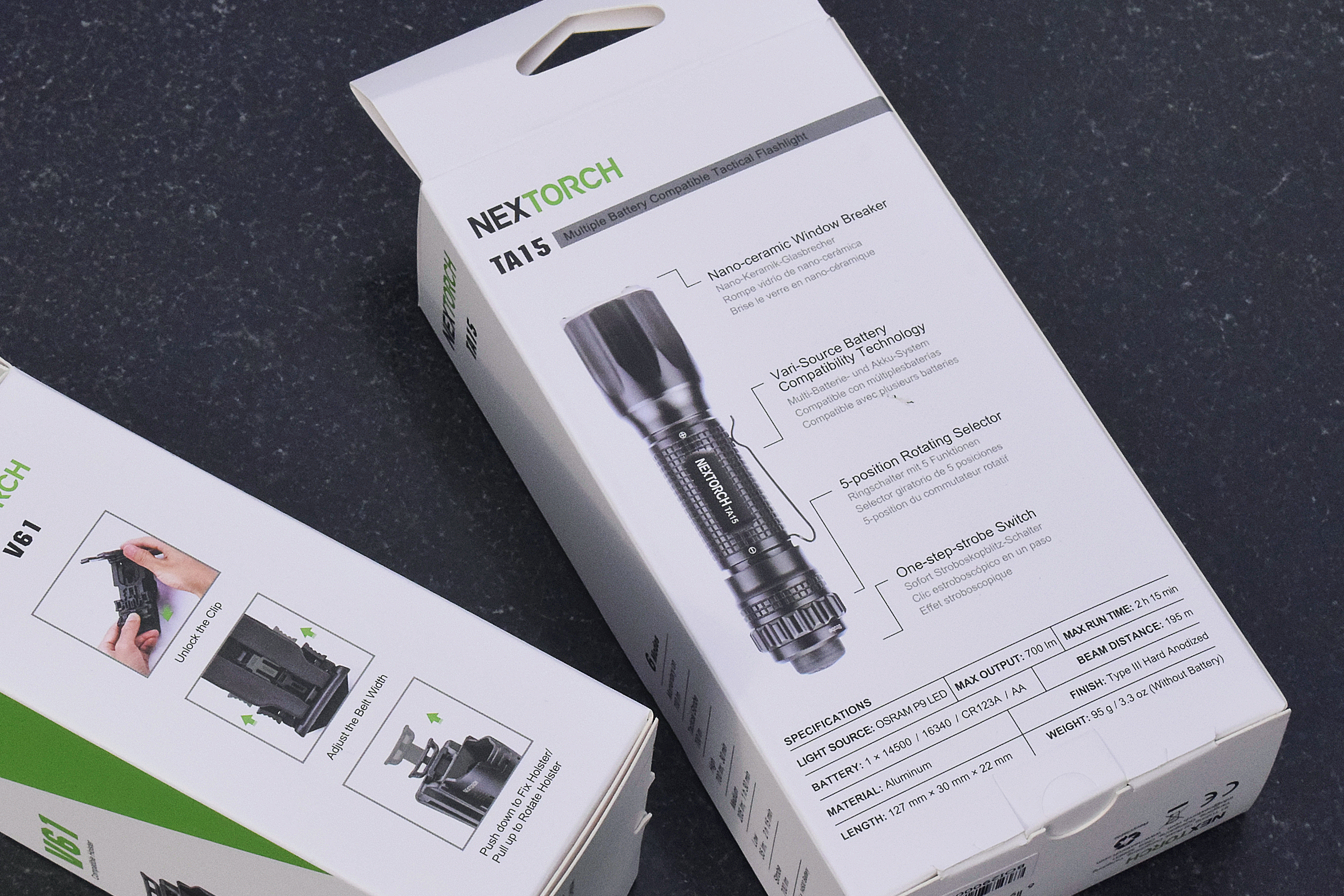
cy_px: 506
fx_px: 4582
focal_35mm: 123
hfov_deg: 16.7
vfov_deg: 11.2
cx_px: 541
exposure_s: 1/1250
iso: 3200
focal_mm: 55
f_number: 18
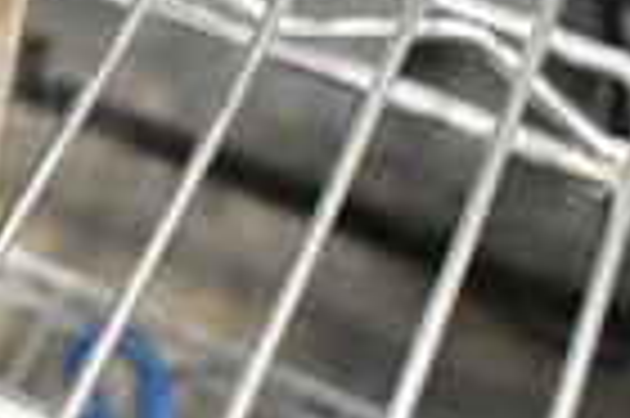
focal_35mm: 131
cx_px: -364
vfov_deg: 10.3
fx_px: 2290
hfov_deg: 14.4
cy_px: -90
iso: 6400
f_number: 3.5
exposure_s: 1/40
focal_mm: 20
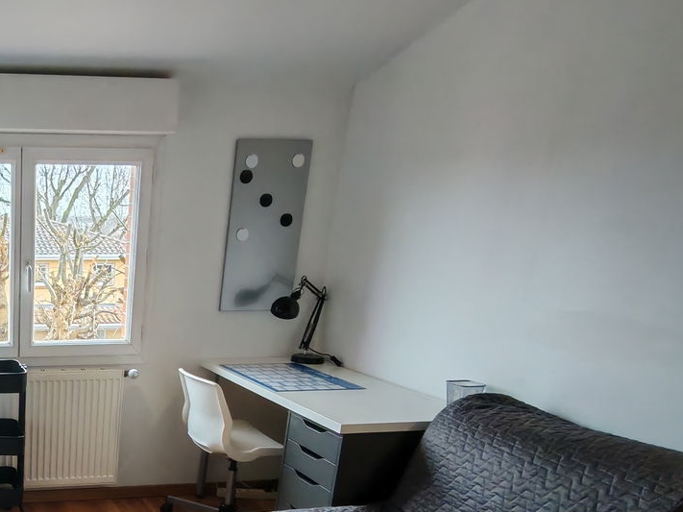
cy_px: 460
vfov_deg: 37.1
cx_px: -20
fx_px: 710
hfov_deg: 43.1
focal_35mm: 36
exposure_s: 1/30
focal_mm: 1.96
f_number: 2.2
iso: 125
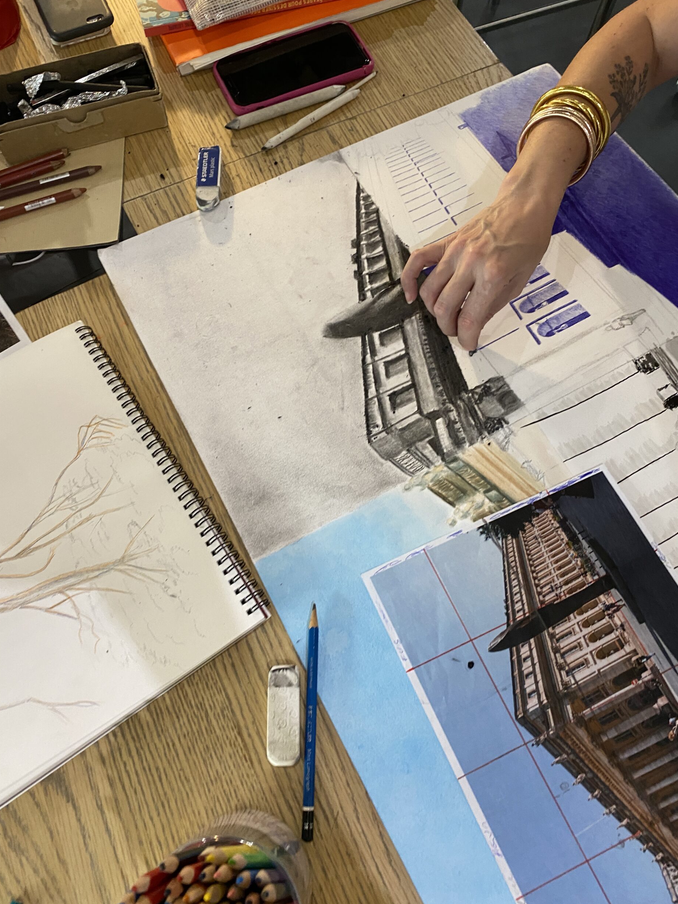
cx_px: 330
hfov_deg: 51.4
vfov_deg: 65.3
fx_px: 705
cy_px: 436
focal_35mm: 27
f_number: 1.8
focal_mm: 4.25
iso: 160
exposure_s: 1/50
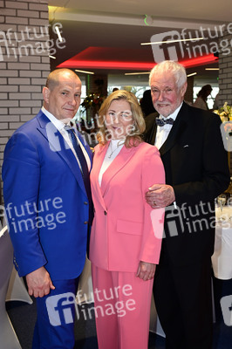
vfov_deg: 58.0
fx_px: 315
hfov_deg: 40.5
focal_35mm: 32
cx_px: 116
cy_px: 174
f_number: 4.5
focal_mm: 32.5
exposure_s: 1/200
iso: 1250
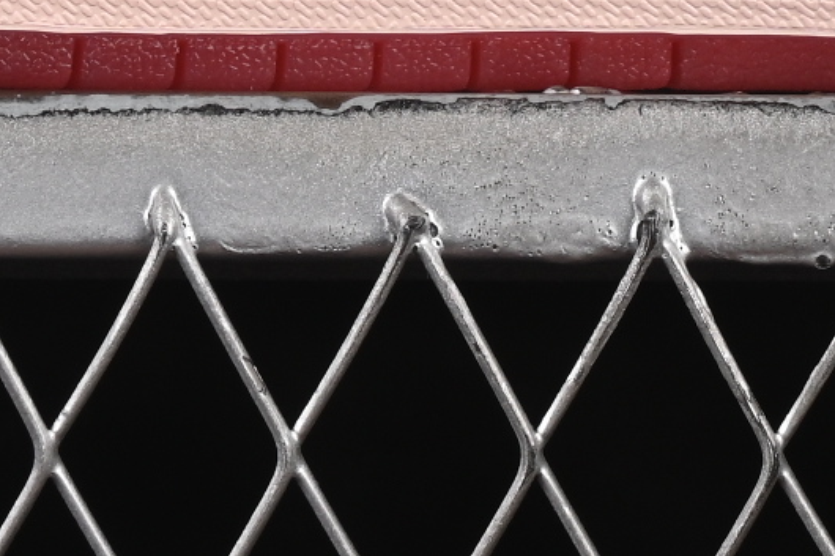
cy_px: -821
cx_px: 855
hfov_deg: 5.2
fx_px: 9135
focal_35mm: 394
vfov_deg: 3.4
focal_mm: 50
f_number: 8
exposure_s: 1/80
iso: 160
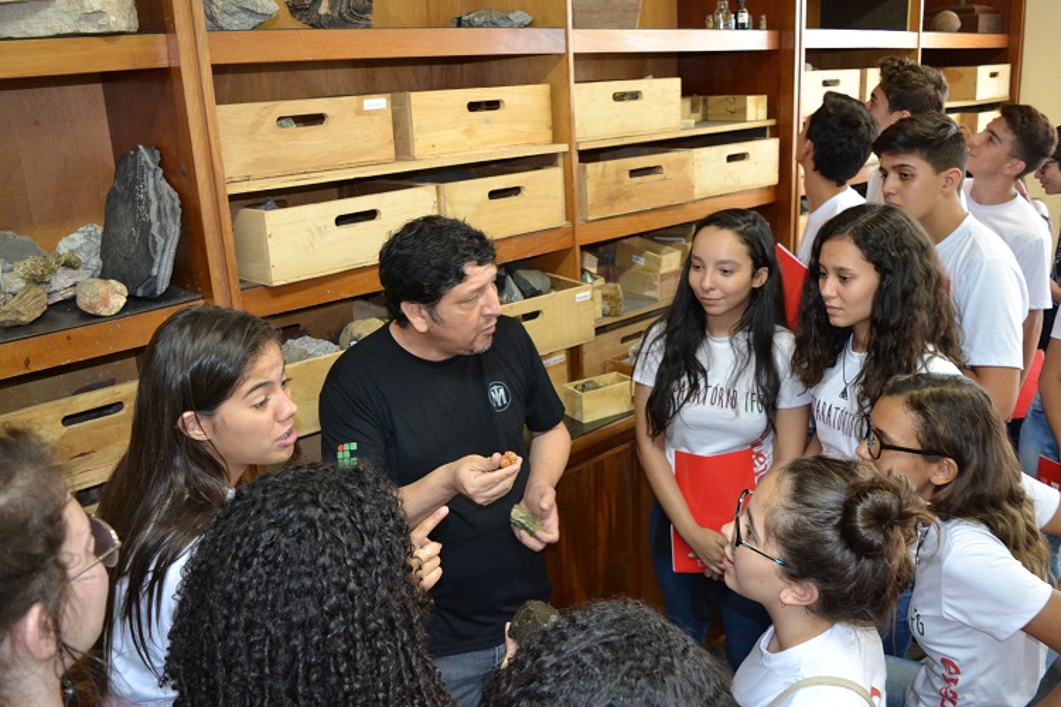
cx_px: 530
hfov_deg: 61.9
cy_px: 354
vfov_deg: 43.6
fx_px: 884
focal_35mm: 30
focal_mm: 20
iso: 1400
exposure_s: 1/60
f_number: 3.5
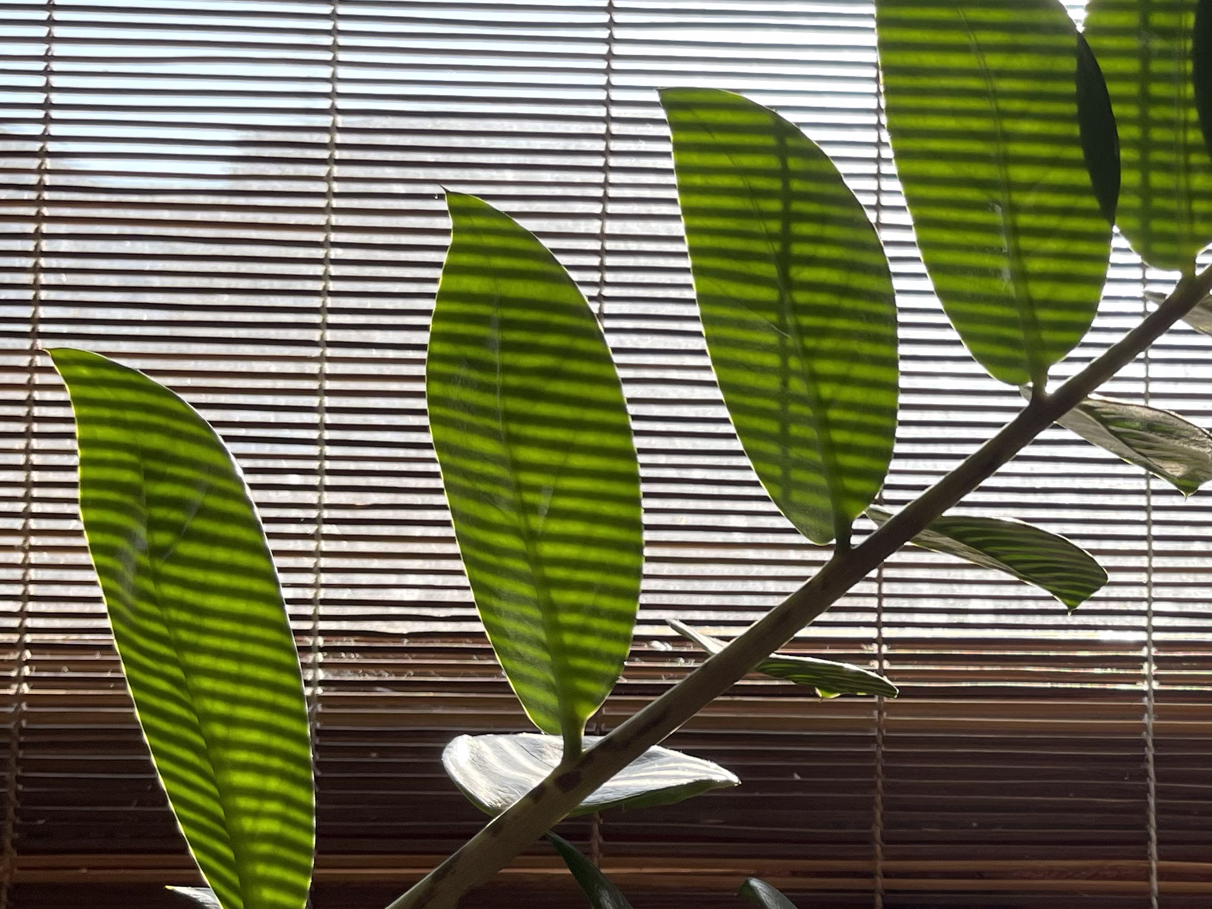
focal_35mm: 56
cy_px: 614
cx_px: 1138
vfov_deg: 25.9
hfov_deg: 32.3
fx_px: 1961
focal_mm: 5.1
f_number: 1.6
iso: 32
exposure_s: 1/908
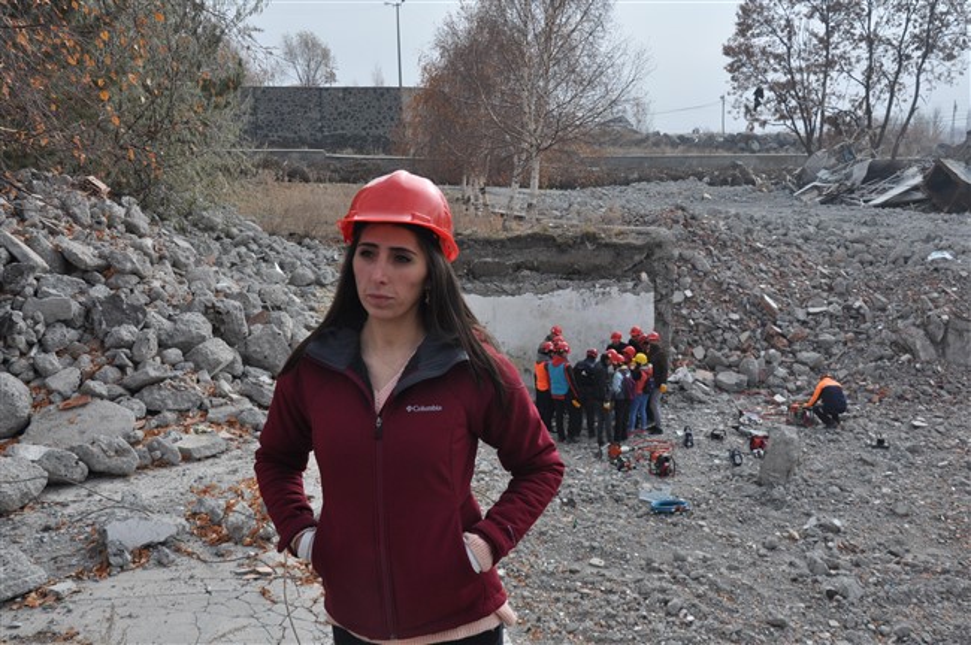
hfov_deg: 51.3
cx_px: 486
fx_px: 1010
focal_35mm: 38
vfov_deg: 35.4
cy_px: 322
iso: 500
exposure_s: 1/400
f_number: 10
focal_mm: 25
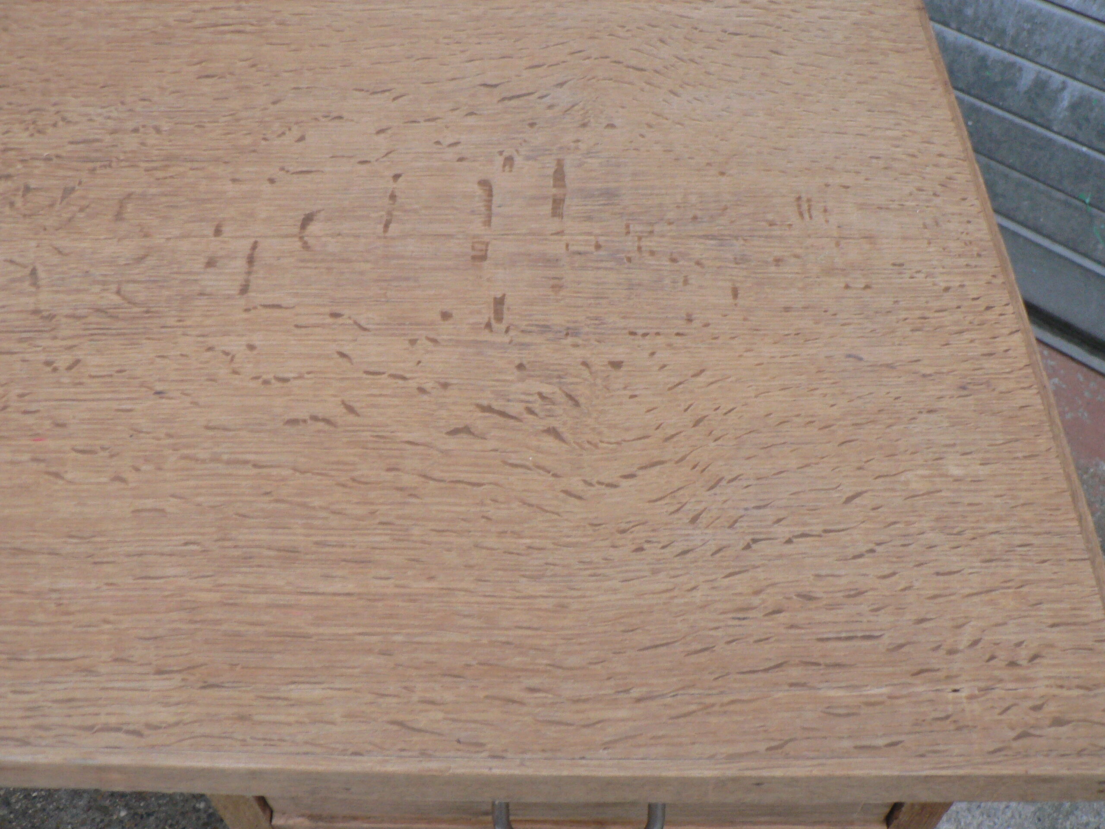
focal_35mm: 36
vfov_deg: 39.7
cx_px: 552
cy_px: 414
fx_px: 1149
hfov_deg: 51.4
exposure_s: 1/25
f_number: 2.8
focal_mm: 6
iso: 200
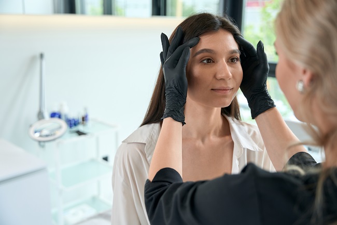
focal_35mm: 39
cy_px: 112
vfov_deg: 34.4
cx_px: 168
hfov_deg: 49.9
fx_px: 362
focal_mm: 38.7
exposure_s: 1/200
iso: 400
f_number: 2.8
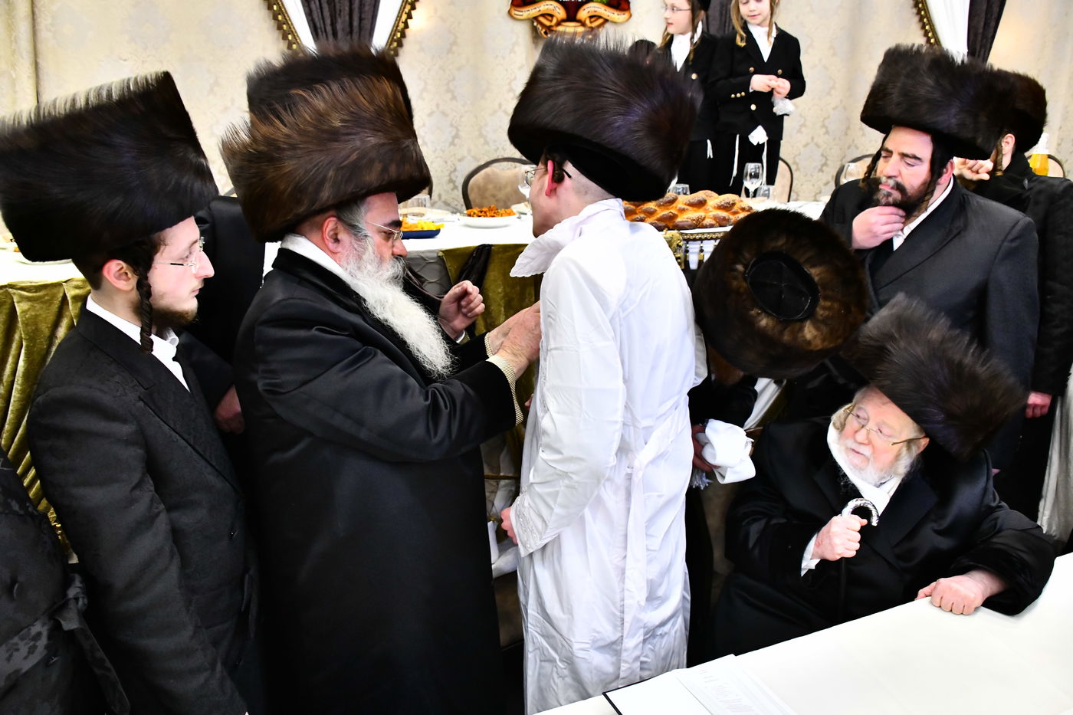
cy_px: 358
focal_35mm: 28
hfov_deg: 65.5
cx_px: 536
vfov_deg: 46.4
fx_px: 834
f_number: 5.6
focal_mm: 28
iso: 4000
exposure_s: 1/100
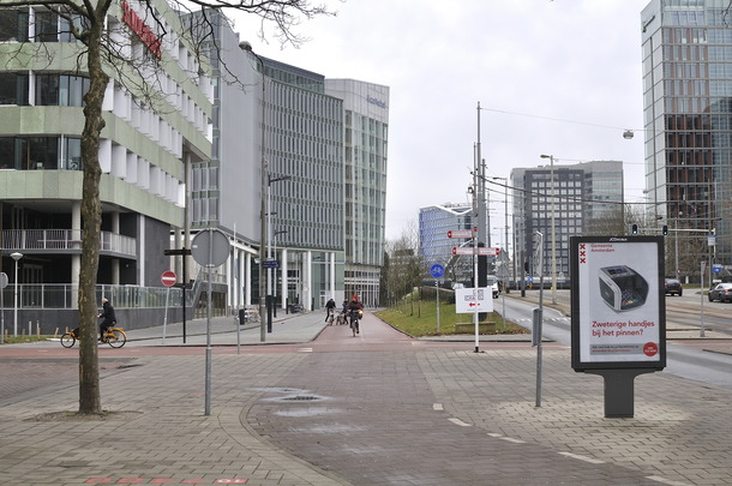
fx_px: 1066
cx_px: 366
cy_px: 243
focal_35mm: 52
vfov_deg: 25.7
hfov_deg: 37.9
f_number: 5.6
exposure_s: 1/200
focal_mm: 35
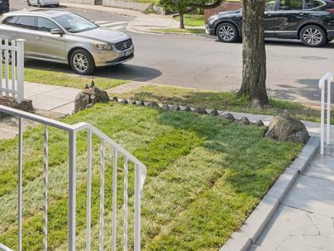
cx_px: 2
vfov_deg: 27.5
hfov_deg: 35.9
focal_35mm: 48
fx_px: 463
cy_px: -31
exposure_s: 1/250
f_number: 8
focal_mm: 14
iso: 100
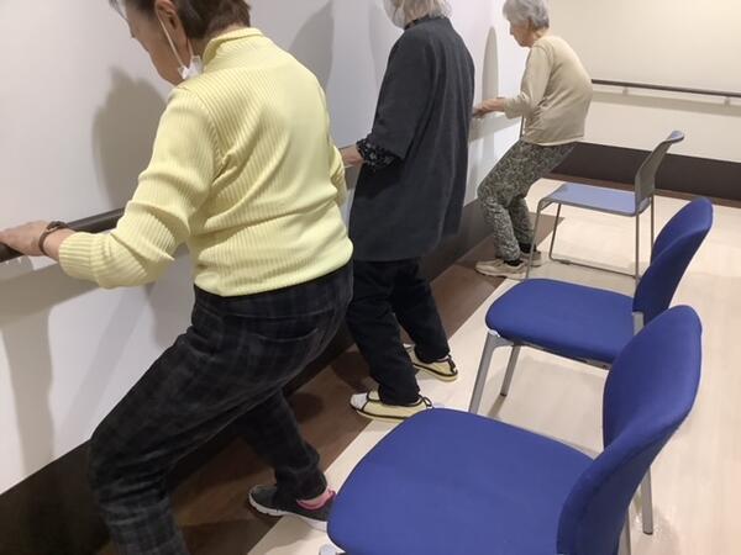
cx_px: 370
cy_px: 278
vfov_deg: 45.4
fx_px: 664
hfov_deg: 58.4
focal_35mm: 31
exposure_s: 1/50
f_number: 2.4
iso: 200
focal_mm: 3.3
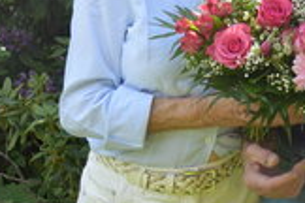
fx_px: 1203
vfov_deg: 9.5
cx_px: 427
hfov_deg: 13.7
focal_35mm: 142
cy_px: -60
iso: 360
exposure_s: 1/250
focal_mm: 32
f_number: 8
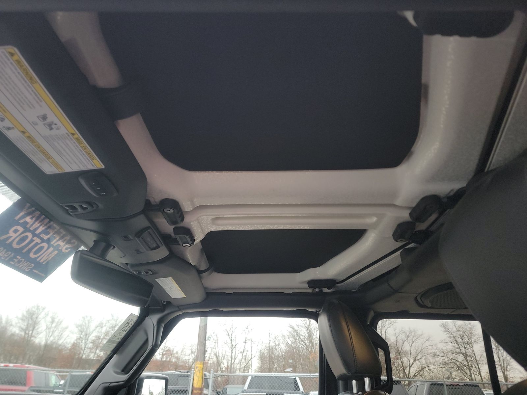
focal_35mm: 24
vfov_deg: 56.8
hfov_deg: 71.6
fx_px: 365
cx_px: 264
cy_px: 198
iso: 337
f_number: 1.8
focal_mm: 6.7
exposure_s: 1/59
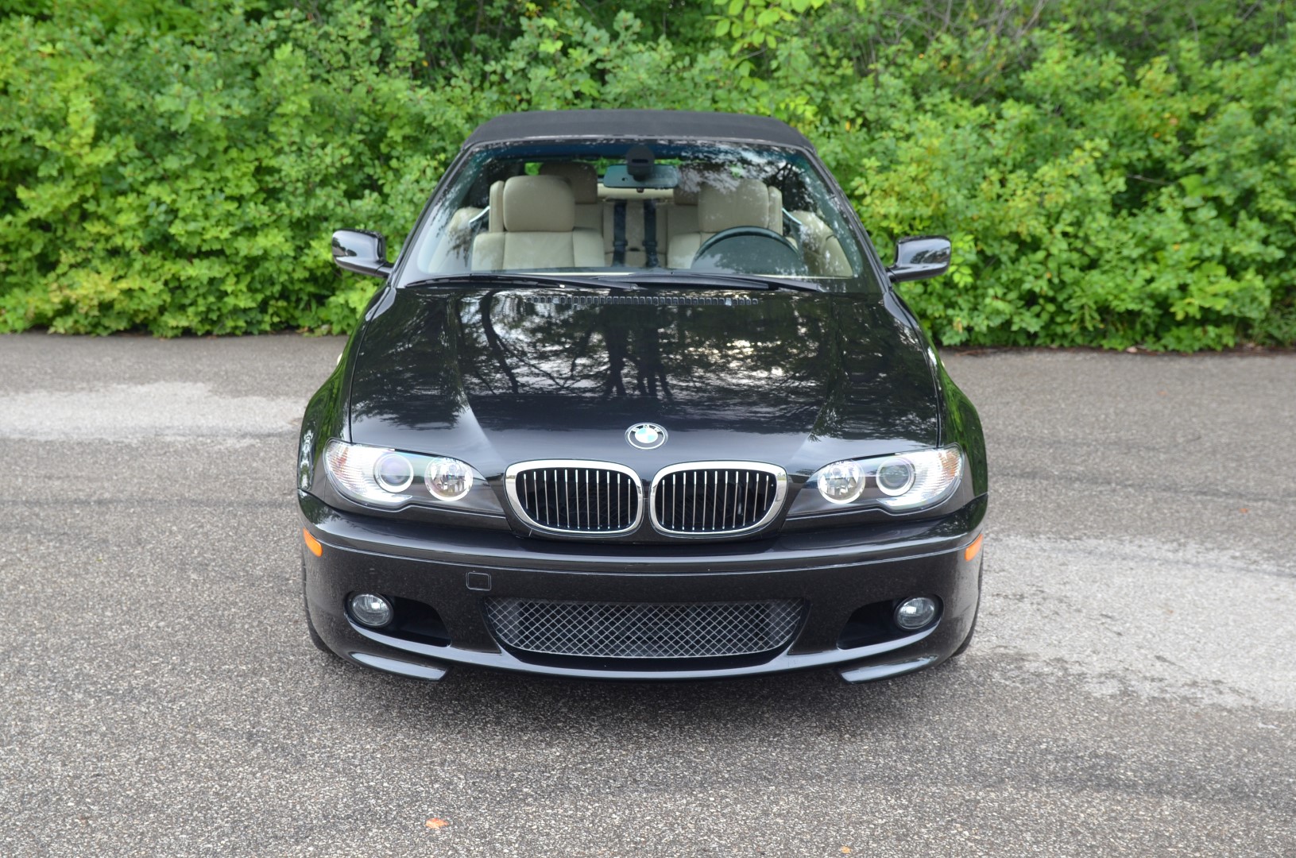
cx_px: 648
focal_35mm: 44
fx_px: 1563
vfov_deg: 30.7
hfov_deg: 45.0
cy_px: 429
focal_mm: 29
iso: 400
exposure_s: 1/80
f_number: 4.5
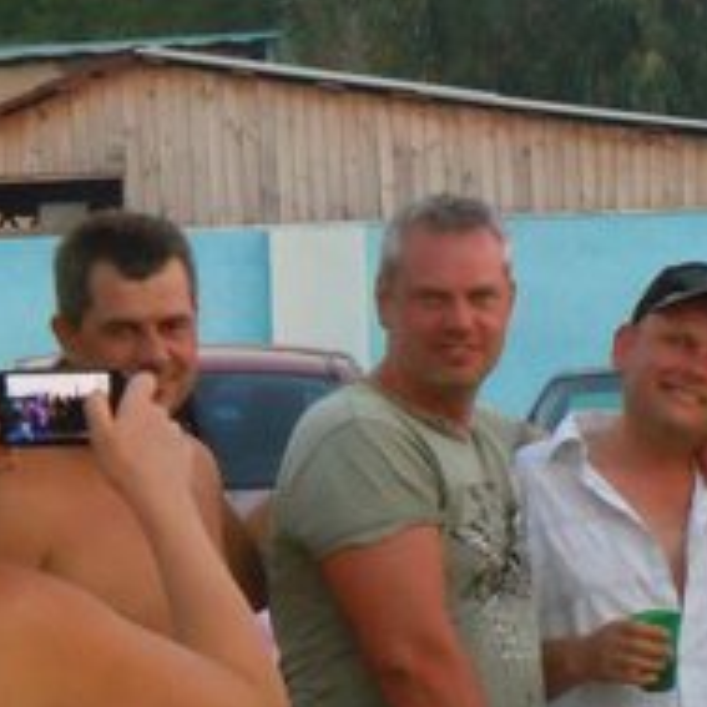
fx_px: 7510
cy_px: 718
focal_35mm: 325
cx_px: 486
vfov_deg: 5.4
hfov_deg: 5.4
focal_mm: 20.9
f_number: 4.6
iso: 800
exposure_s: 1/50
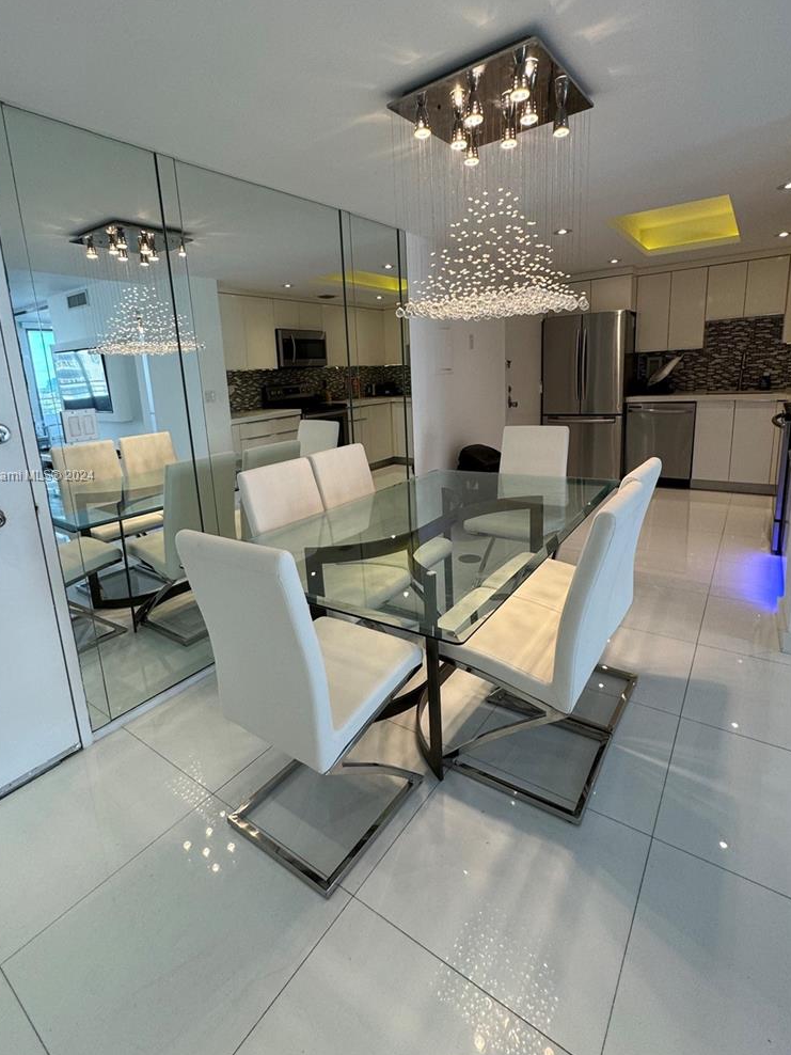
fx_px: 518
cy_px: 476
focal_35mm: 17
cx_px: 379
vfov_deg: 90.8
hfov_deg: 74.7
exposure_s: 1/120
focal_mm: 2.22
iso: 125
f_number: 2.2
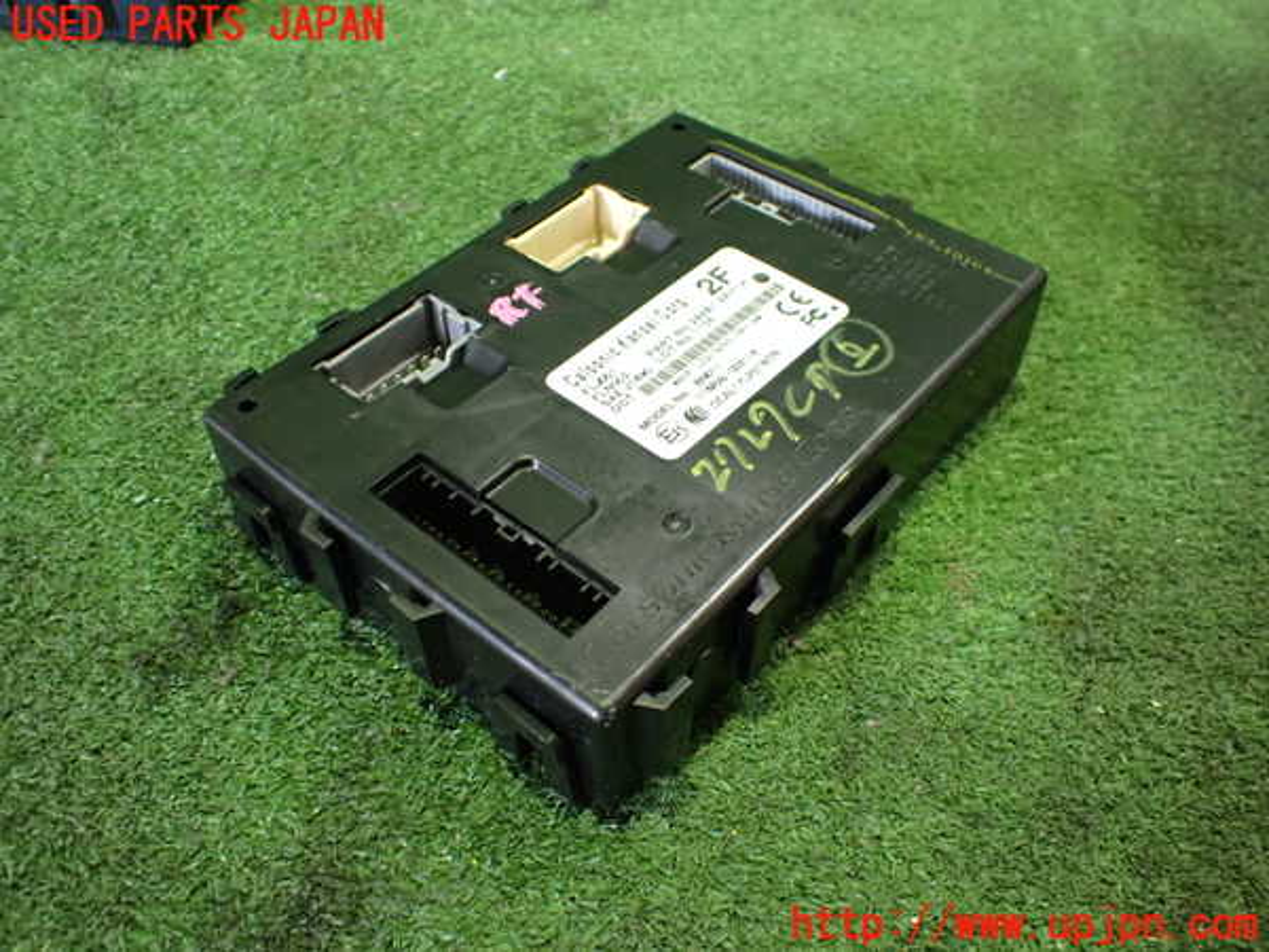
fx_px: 1100
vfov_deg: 46.8
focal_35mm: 30
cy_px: 476
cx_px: 634
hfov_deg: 60.0
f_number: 2.3
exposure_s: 1/40
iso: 800
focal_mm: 5.4
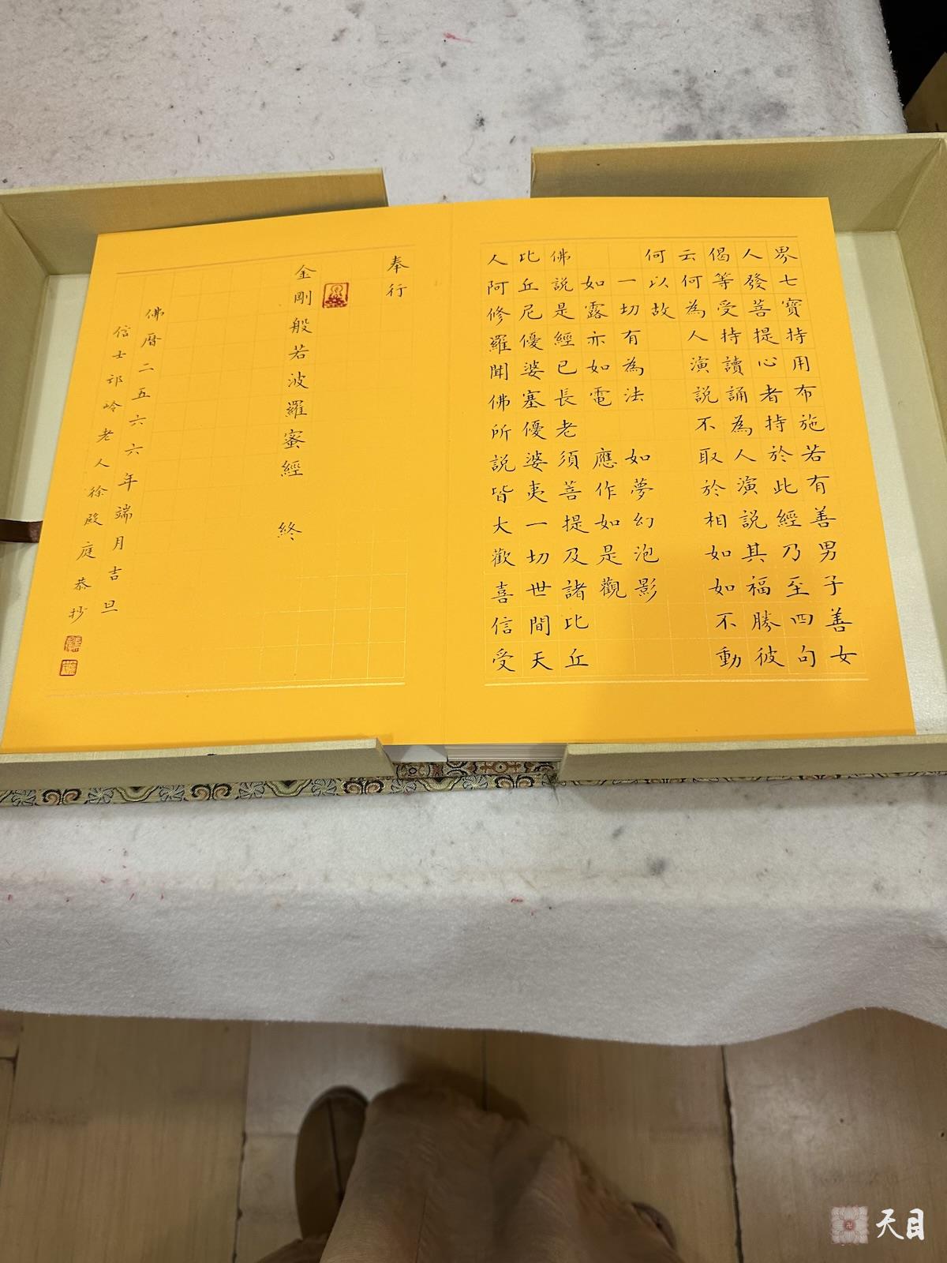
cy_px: 632
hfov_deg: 56.8
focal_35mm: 24
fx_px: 875
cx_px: 474
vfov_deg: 71.6
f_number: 1.78
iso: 125
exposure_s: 1/50
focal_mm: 6.86
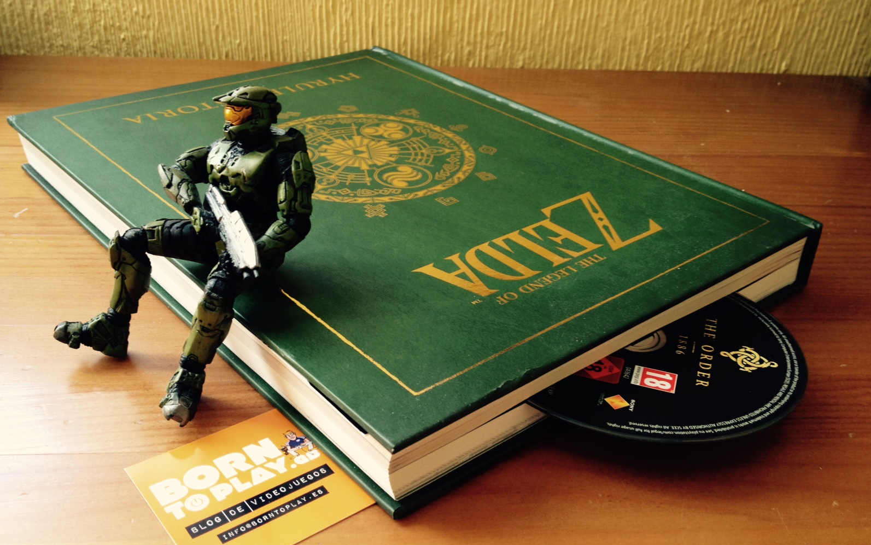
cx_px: 437
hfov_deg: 51.5
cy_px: 322
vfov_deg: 33.5
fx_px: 902
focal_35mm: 38
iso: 50
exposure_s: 1/24
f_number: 2.4
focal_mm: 4.28
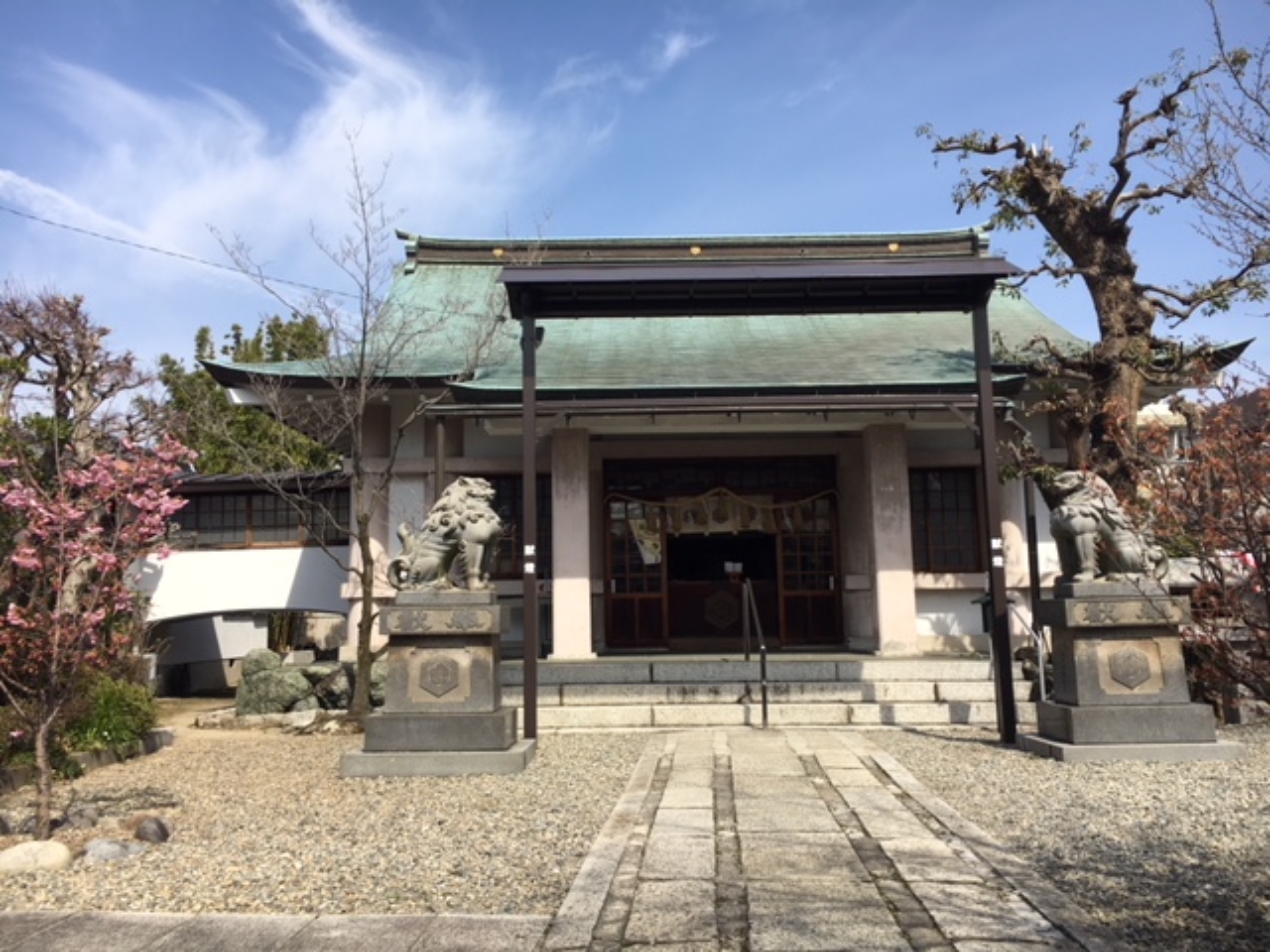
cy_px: 476
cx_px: 635
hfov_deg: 61.7
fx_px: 1064
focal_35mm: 29
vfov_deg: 48.2
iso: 25
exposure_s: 1/1538
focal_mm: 4.15
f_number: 2.2
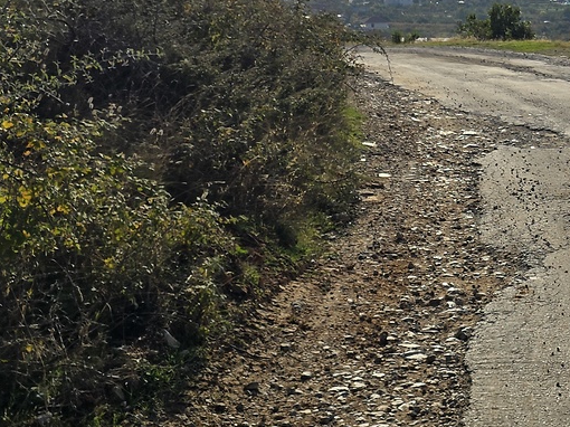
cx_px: 658
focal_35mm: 65
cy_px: -16
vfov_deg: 21.6
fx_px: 1070
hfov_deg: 26.9
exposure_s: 1/3381
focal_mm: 6.3
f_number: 1.7
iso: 12
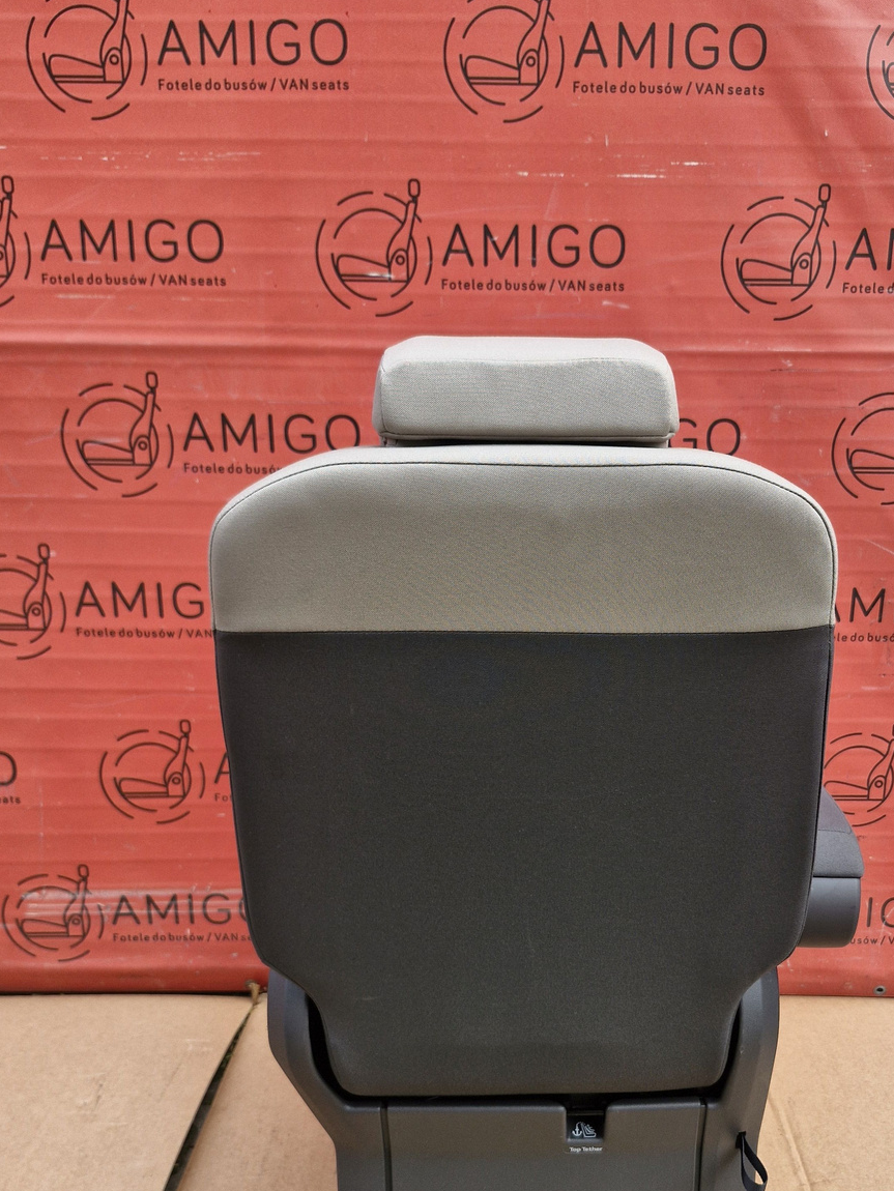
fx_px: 1102
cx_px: 544
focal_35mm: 32
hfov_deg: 43.9
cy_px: 725
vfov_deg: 56.3
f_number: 1.8
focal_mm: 5.54
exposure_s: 1/173
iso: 50
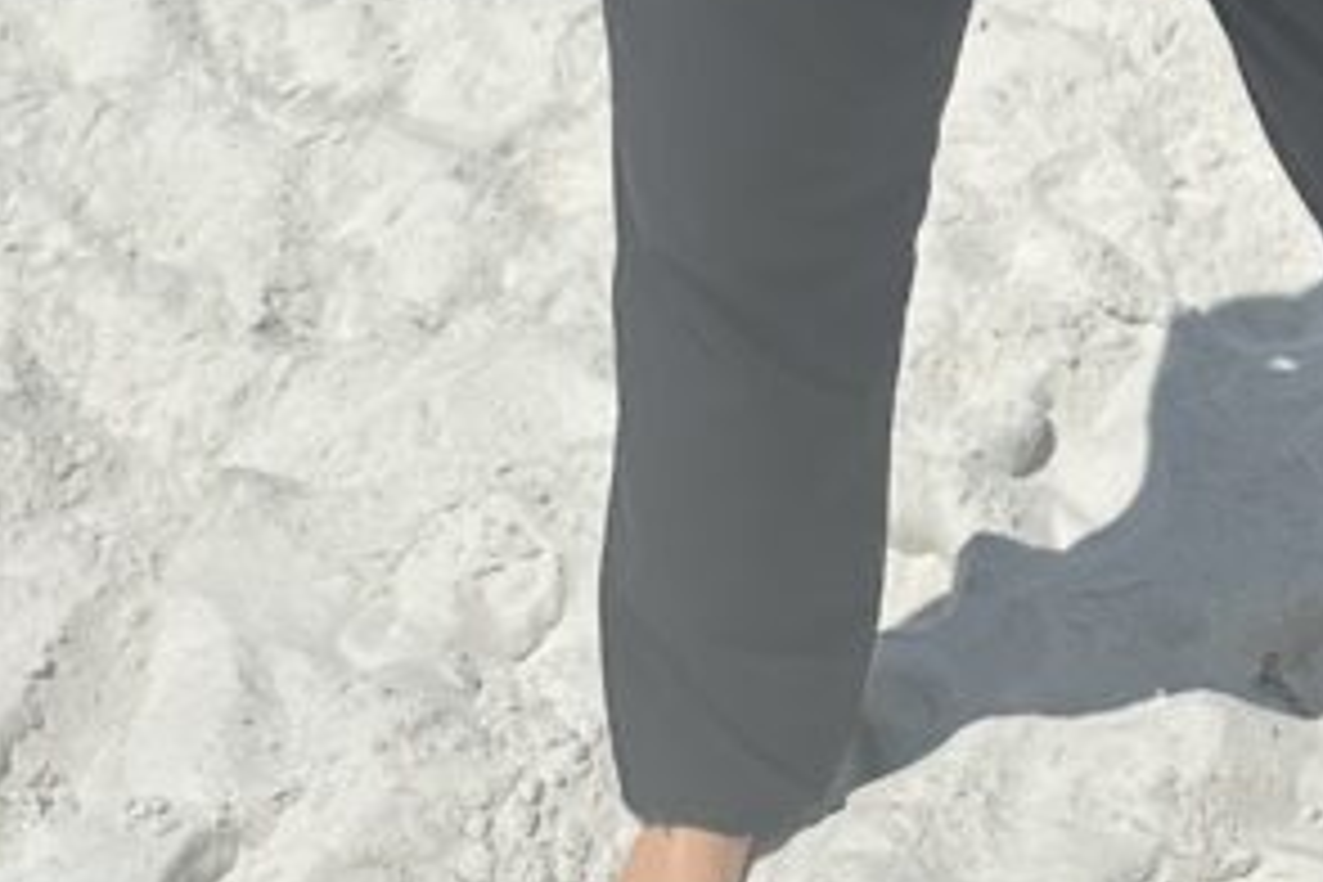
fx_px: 3197
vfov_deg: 13.5
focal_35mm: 87
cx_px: 1138
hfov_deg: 22.9
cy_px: -860
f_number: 1.78
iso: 80
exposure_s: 1/15625
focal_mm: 6.86
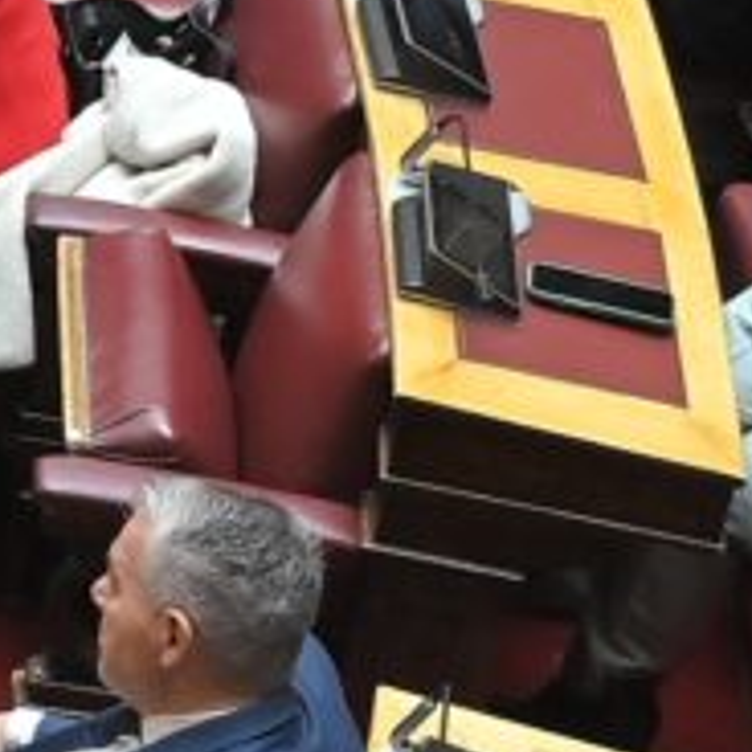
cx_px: -2640
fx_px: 7447
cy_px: -811
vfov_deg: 5.6
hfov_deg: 5.0
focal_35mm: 303
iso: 1000
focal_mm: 32
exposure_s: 1/200
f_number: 4
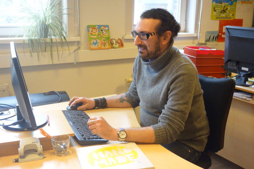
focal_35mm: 43
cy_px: 84
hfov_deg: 45.4
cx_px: 127
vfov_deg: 31.2
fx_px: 303
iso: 500
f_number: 3.2
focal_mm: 16.01
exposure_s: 1/50
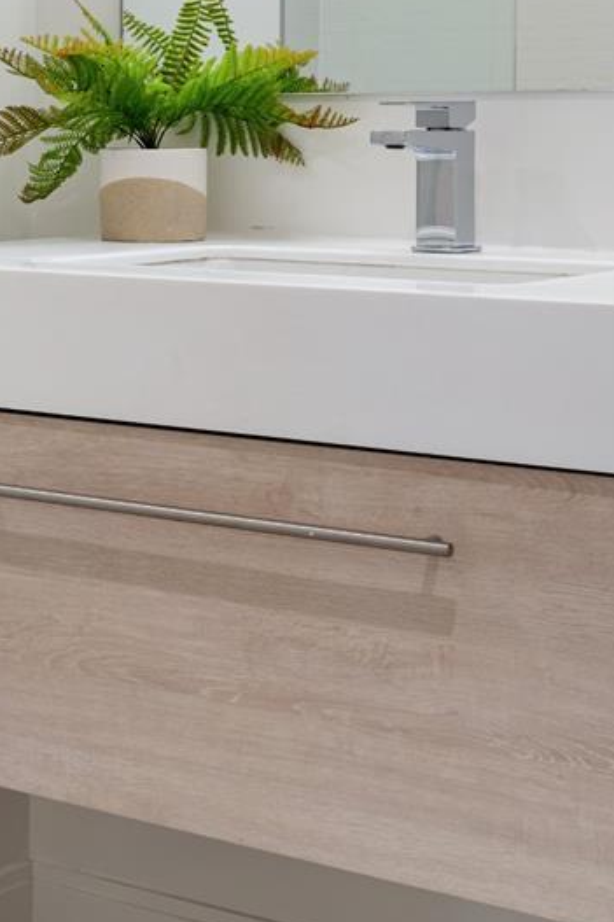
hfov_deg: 14.3
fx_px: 2329
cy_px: 283
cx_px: -236
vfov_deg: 22.3
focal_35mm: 91
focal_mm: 32
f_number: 7.1
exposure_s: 1/15
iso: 160
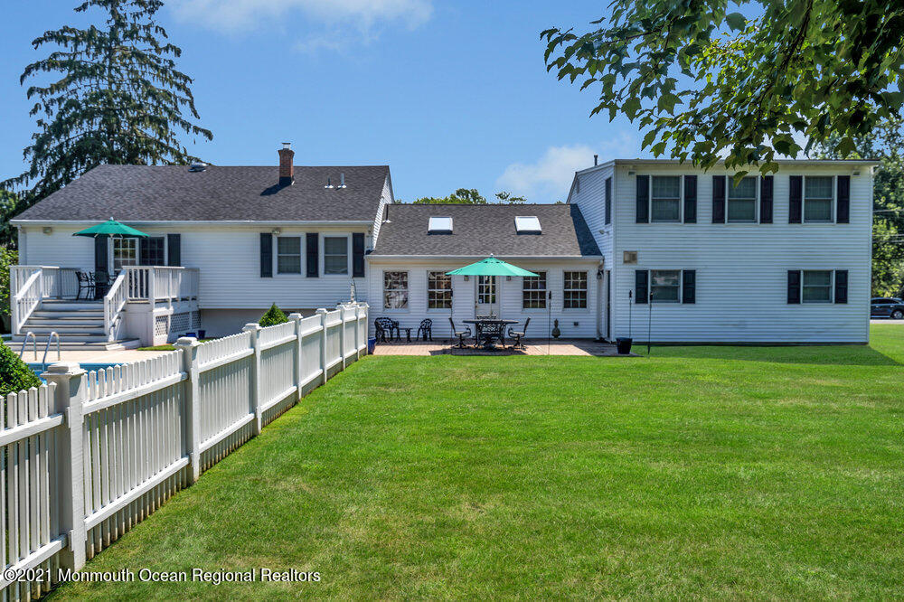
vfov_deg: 43.6
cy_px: 301
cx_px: 452
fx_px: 753
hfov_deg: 61.9
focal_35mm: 30
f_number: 8
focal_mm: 30
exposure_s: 1/100
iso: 100
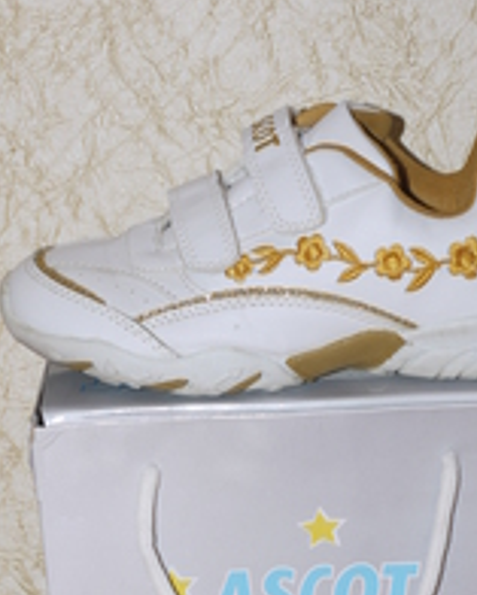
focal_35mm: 130
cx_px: 292
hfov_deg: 11.9
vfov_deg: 14.6
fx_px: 2292
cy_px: 592
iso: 160
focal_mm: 29
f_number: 5.2
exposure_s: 1/30
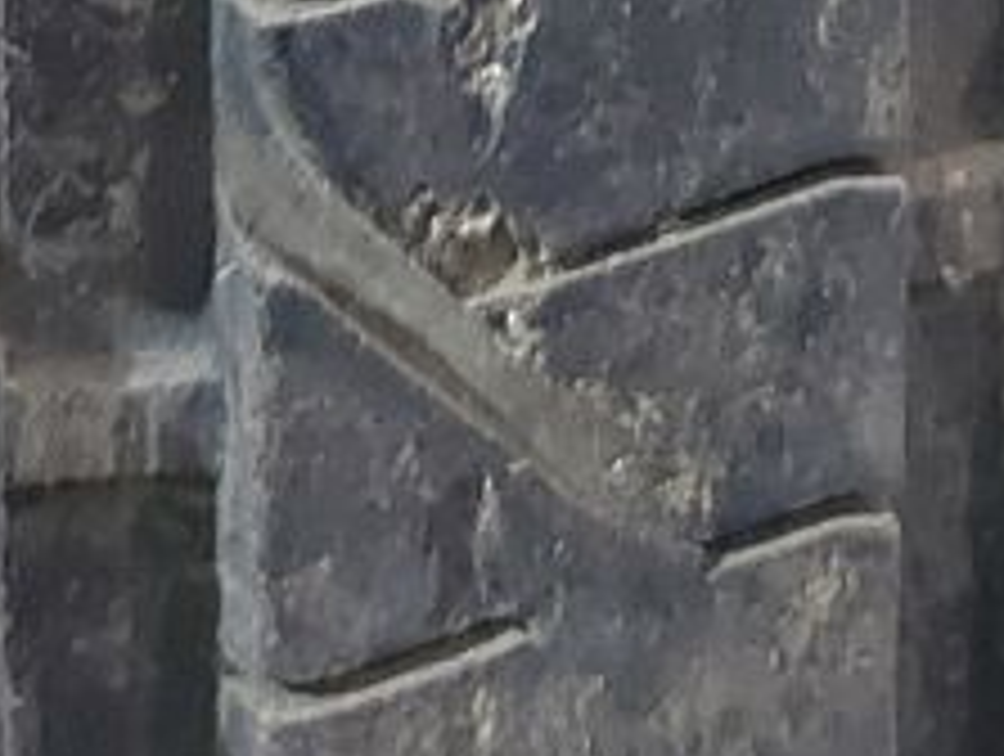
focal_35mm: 149
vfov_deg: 8.5
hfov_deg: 13.2
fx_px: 4329
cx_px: 637
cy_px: -1413
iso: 250
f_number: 1.8
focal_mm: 5.23
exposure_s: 1/25
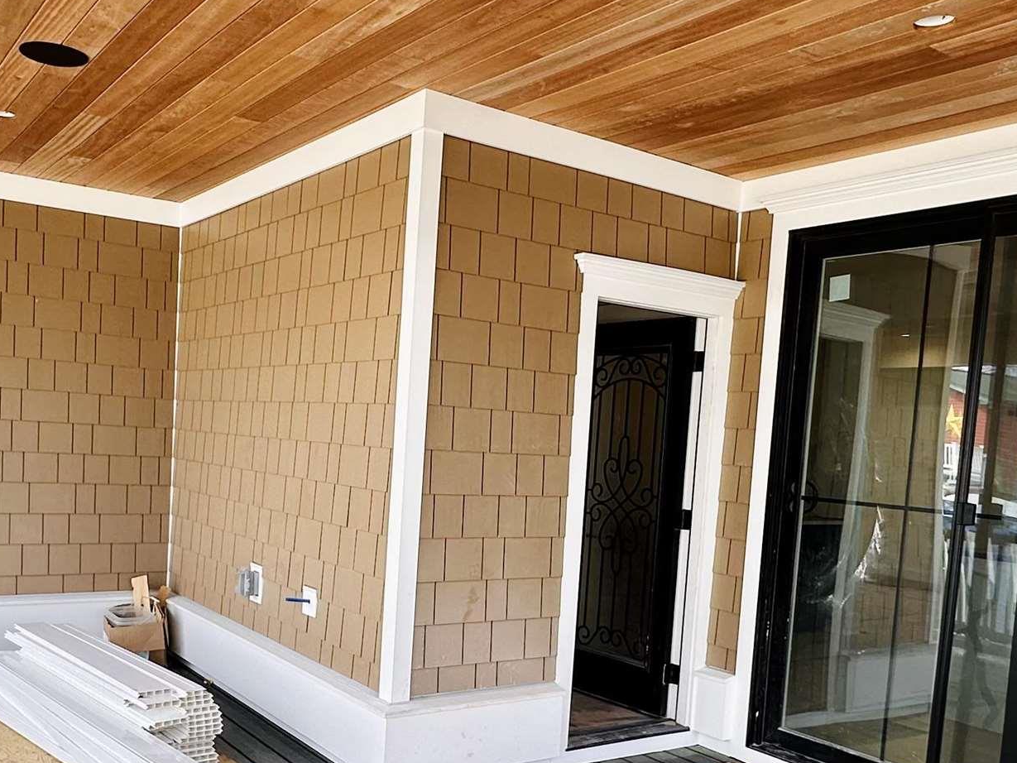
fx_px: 1028
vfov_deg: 40.1
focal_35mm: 35
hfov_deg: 52.5
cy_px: 519
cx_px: 441
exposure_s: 1/267
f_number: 2.2
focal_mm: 2.22
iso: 40
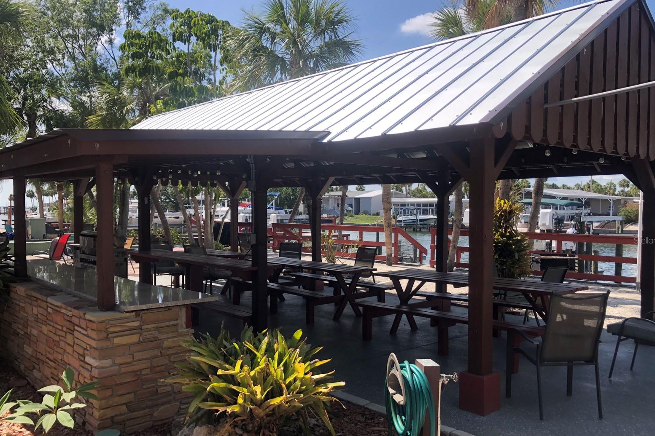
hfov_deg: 61.9
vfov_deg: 43.5
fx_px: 546
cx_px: 336
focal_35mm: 30
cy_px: 240
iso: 20
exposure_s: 1/1171
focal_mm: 3.99
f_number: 1.8
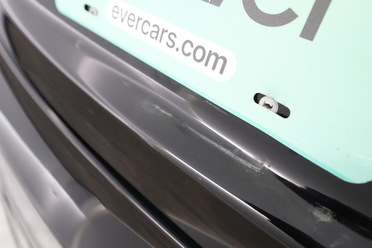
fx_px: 310
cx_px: 174
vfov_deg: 43.6
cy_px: 121
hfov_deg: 61.9
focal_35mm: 30
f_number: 5
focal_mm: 28
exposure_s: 1/100
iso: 5000
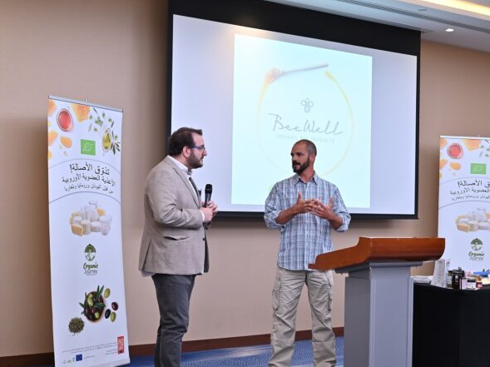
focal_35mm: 59
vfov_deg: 24.8
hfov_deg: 32.6
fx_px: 835
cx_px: 292
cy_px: 213
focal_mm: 47
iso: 500
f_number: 4
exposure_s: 1/125
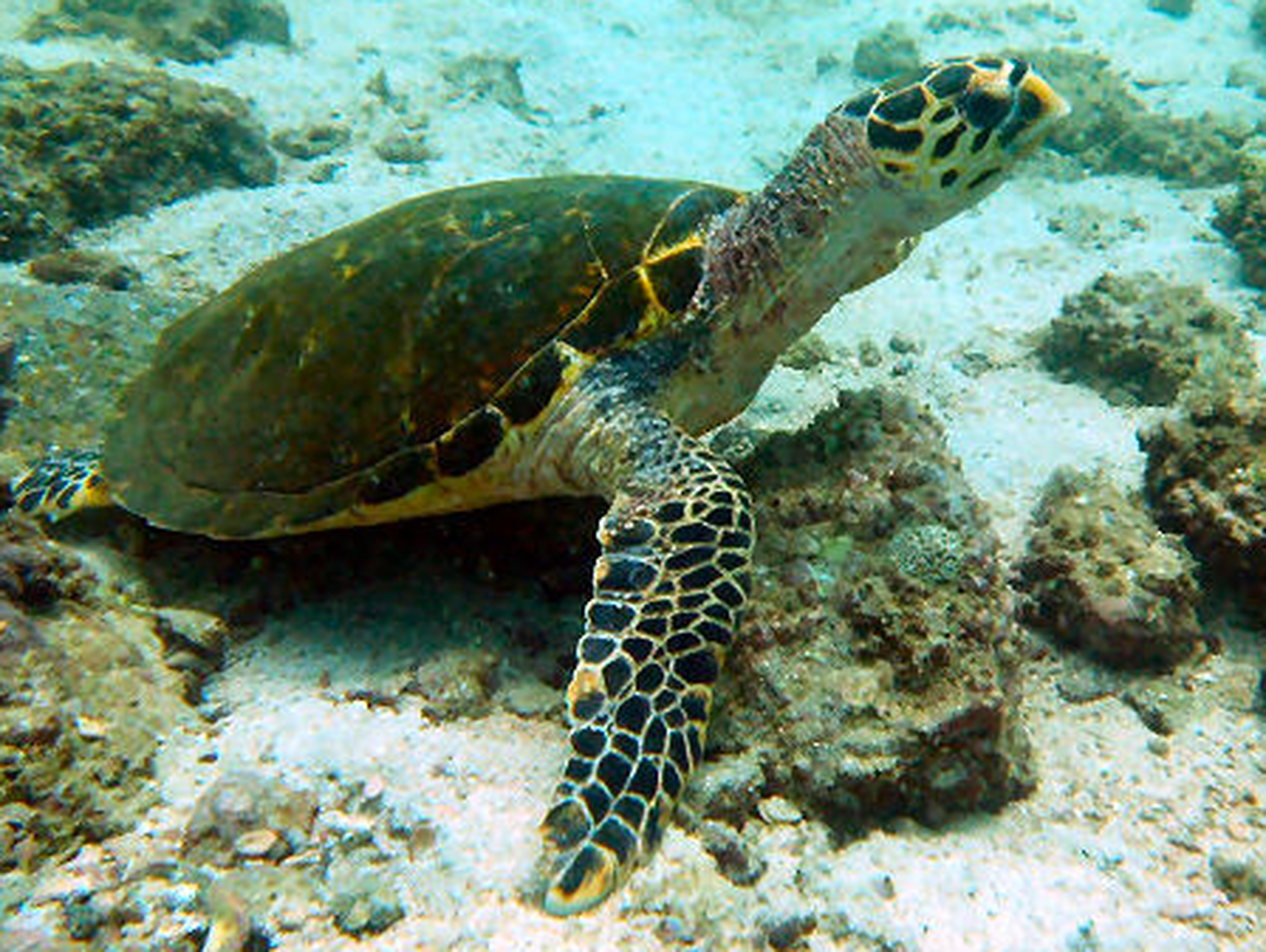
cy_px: 429
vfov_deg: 48.2
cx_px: 585
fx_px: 1062
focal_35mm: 29
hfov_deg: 61.5
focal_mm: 4.6
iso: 80
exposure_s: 1/250
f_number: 3.2
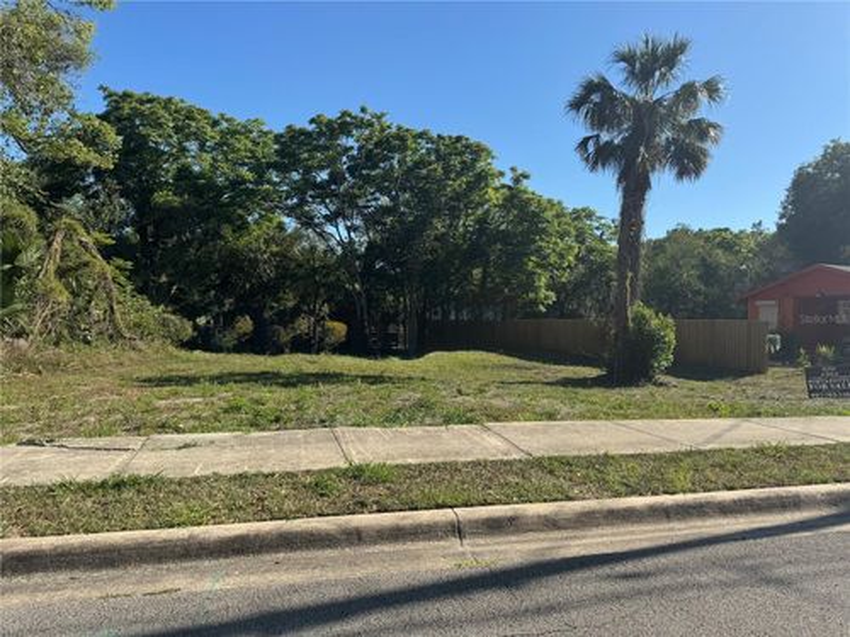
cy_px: 318
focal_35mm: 24
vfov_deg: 56.8
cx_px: 425
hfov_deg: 71.6
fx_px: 589
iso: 80
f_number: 1.78
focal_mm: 6.76
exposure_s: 1/3413
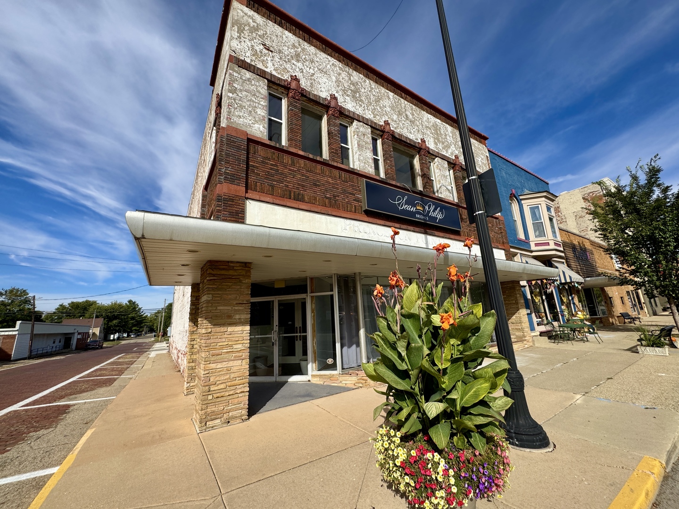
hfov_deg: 102.1
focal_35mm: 14
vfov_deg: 85.7
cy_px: 254
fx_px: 275
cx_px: 340
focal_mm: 2.22
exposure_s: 1/1976
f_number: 2.2
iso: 50
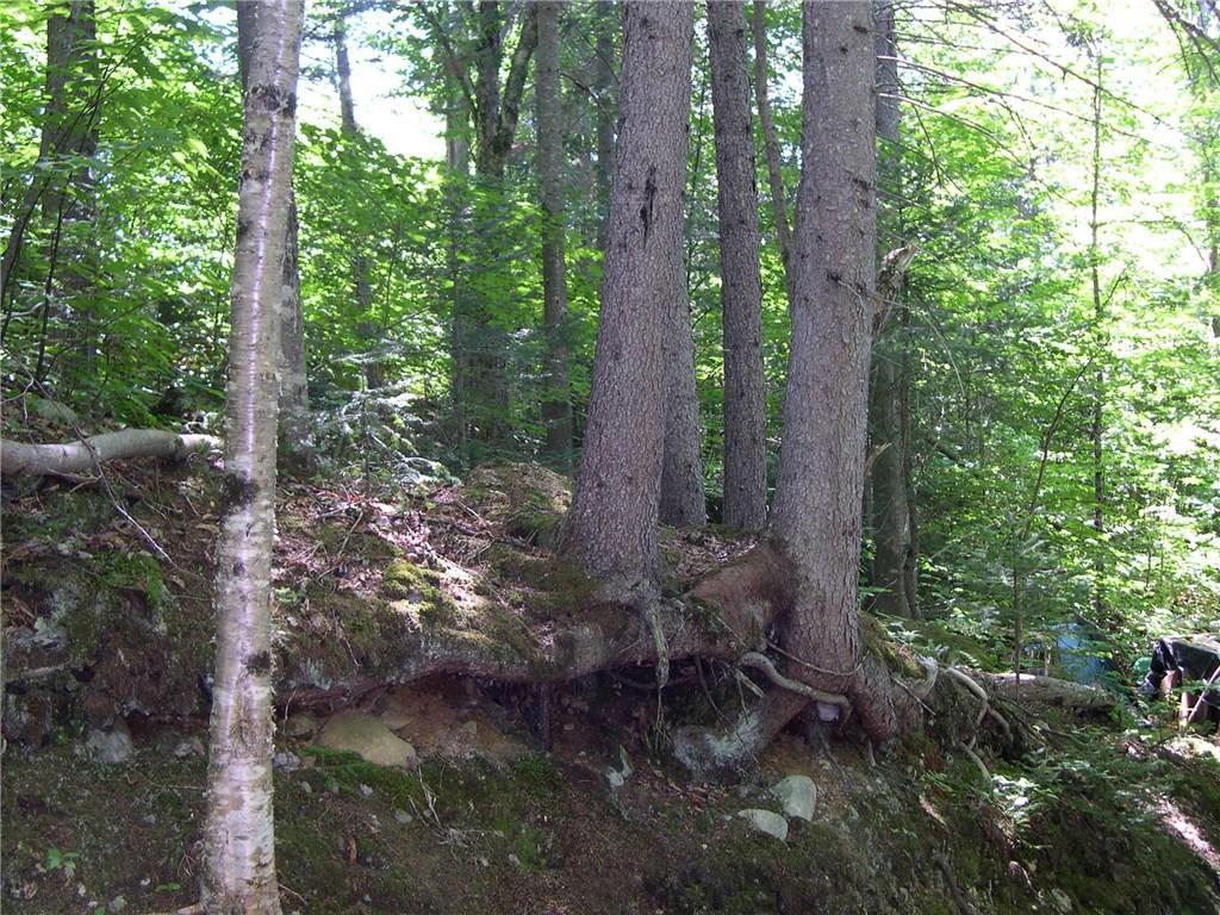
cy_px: 458
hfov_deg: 49.0
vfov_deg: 37.7
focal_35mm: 38
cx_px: 610
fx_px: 1339
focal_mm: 8
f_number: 2.8
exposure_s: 1/30
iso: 133
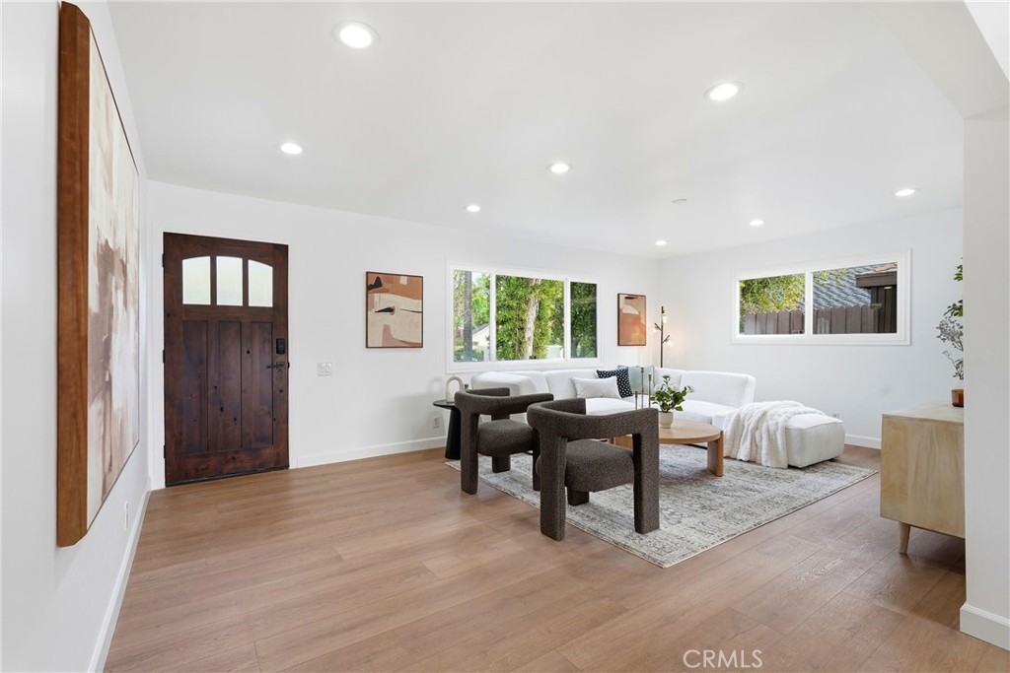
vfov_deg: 73.8
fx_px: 449
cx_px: 505
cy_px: 336
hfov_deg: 96.7
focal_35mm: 16
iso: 125
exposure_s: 1/50
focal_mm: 16
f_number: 8
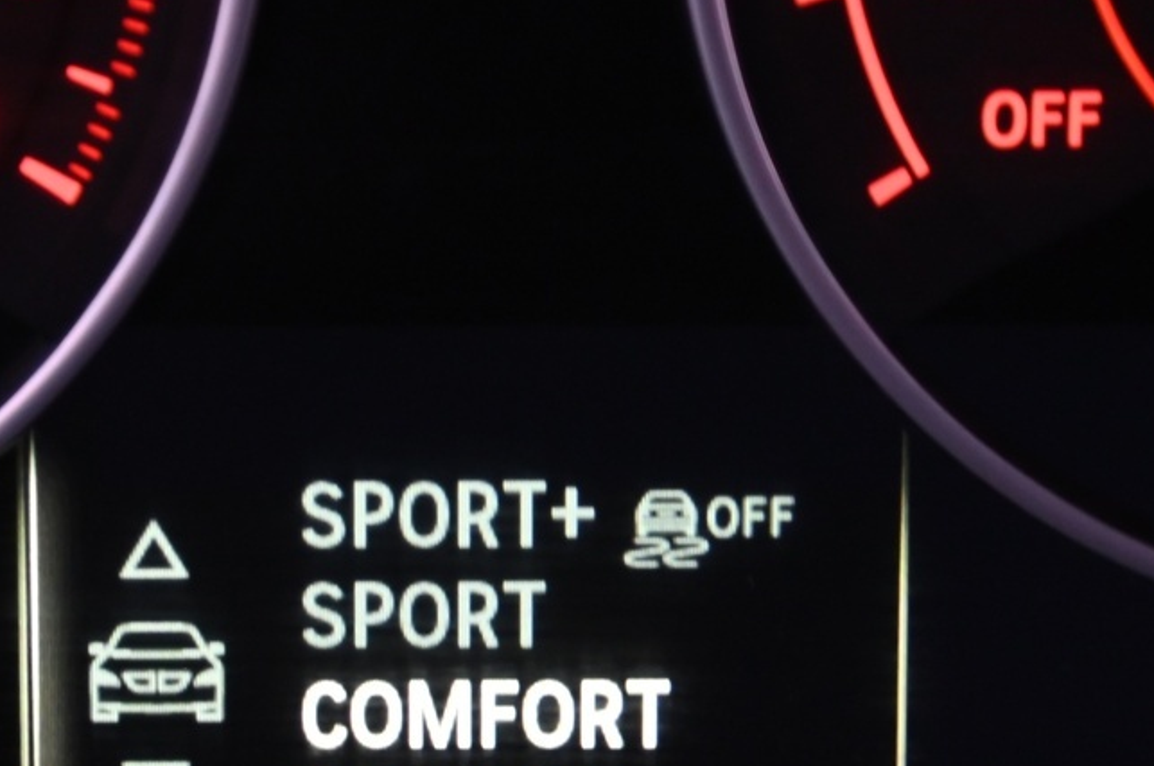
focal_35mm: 240
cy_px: 527
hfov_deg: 8.6
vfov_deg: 5.7
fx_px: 7684
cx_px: 538
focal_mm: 95
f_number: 4
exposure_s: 1/20
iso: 2000
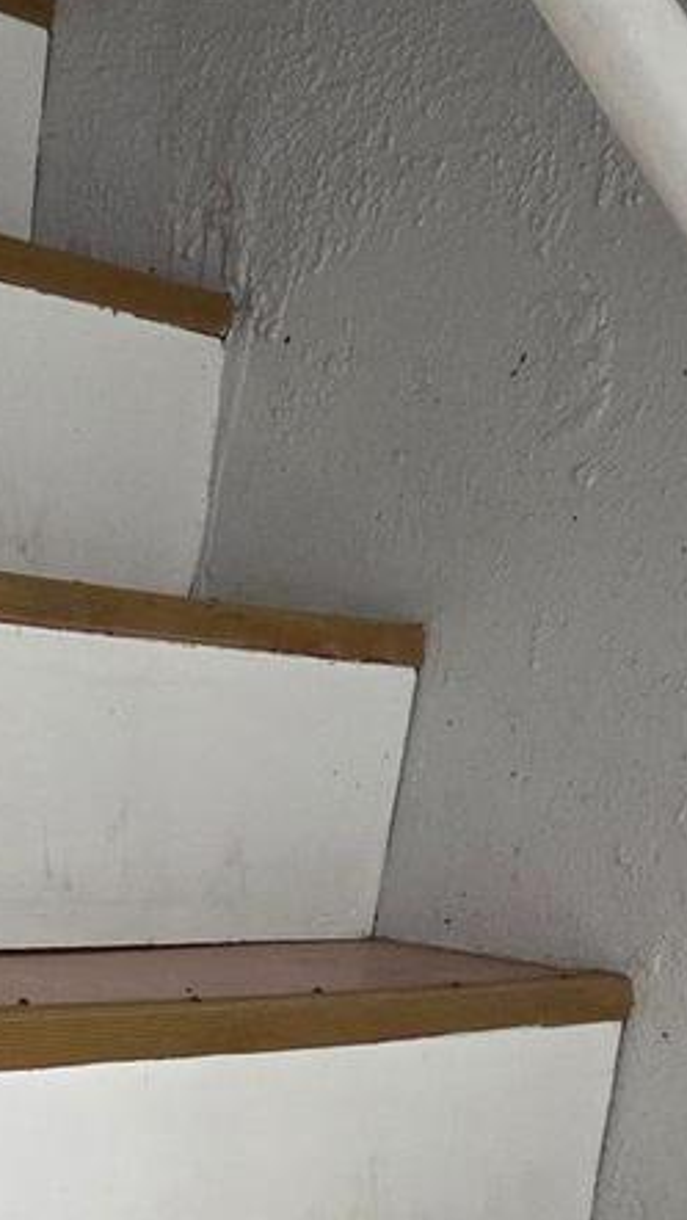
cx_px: -284
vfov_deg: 22.2
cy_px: 1532
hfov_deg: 13.3
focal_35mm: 87
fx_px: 2814
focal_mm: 5.4
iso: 250
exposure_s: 1/120
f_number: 1.8
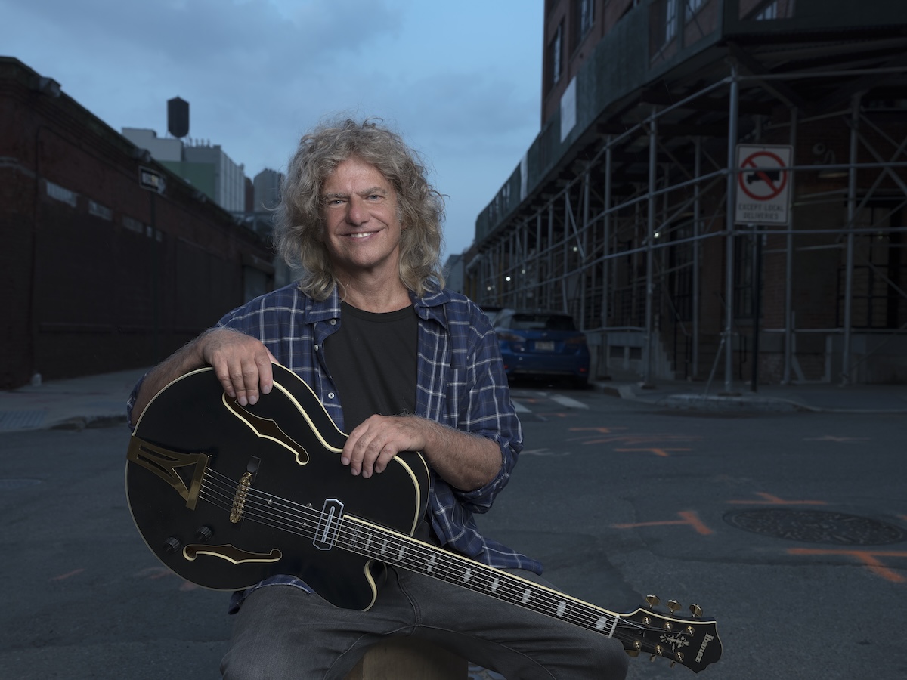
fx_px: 969
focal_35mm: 37
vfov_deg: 38.7
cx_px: 454
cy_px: 340
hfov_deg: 50.1
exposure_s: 1/60
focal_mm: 46.9
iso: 125
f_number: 8
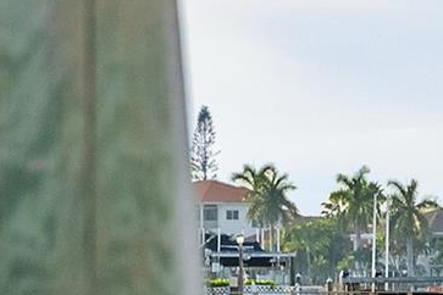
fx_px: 4073
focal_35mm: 331
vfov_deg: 4.2
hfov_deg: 6.1
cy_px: 246
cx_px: 915
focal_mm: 75
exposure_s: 1/2000
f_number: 8
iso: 1600
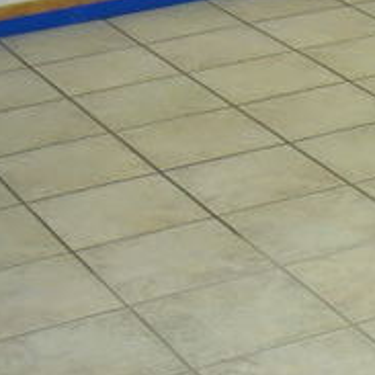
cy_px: 455
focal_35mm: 139
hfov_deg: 12.1
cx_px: 516
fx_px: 1704
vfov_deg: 12.3
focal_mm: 7.5
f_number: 2.8
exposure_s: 1/60
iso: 80
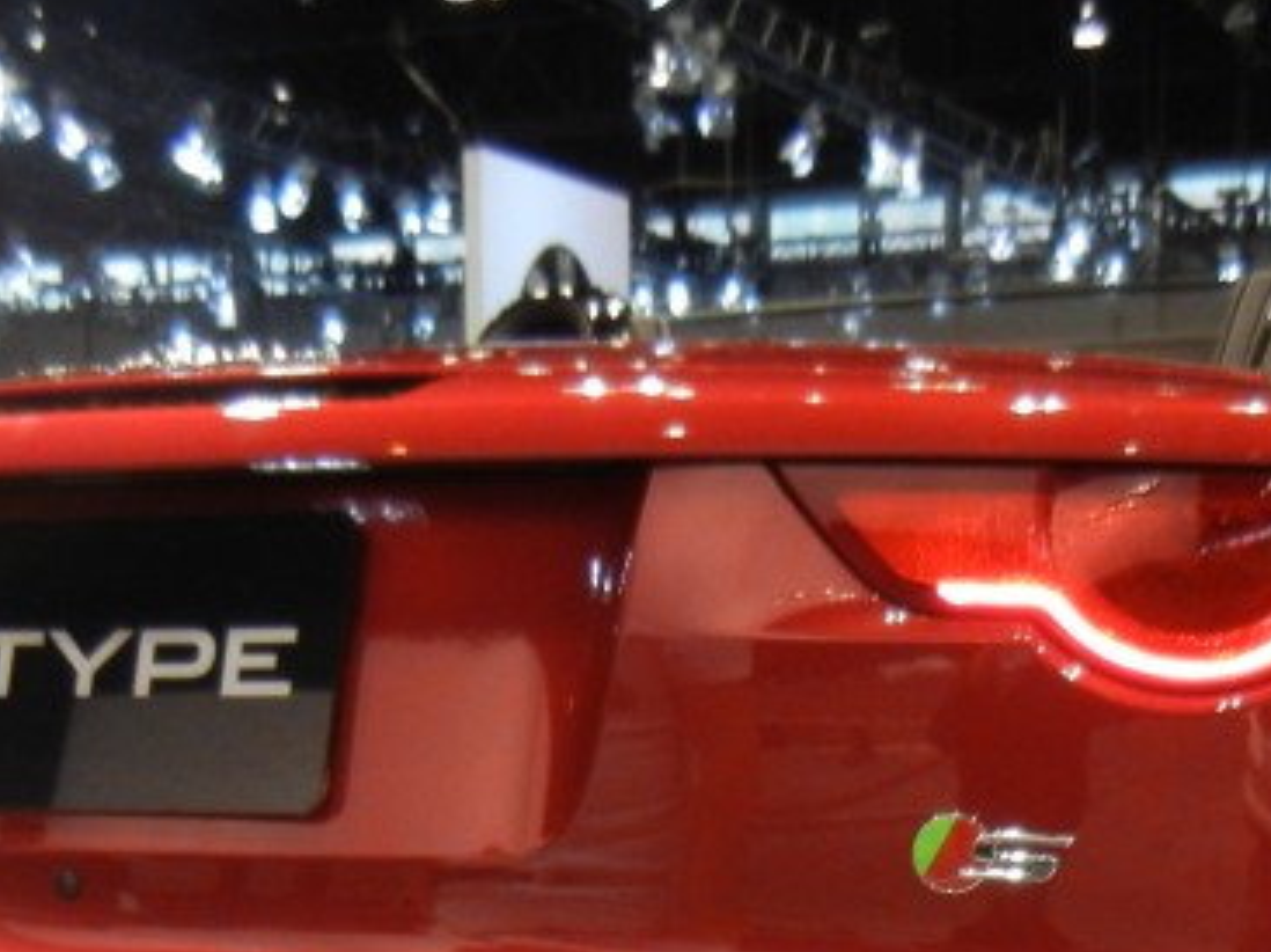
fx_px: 3082
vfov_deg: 16.8
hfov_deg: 23.3
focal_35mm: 84
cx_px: 660
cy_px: 1154
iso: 348
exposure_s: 1/60
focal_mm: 5.4
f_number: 3.5
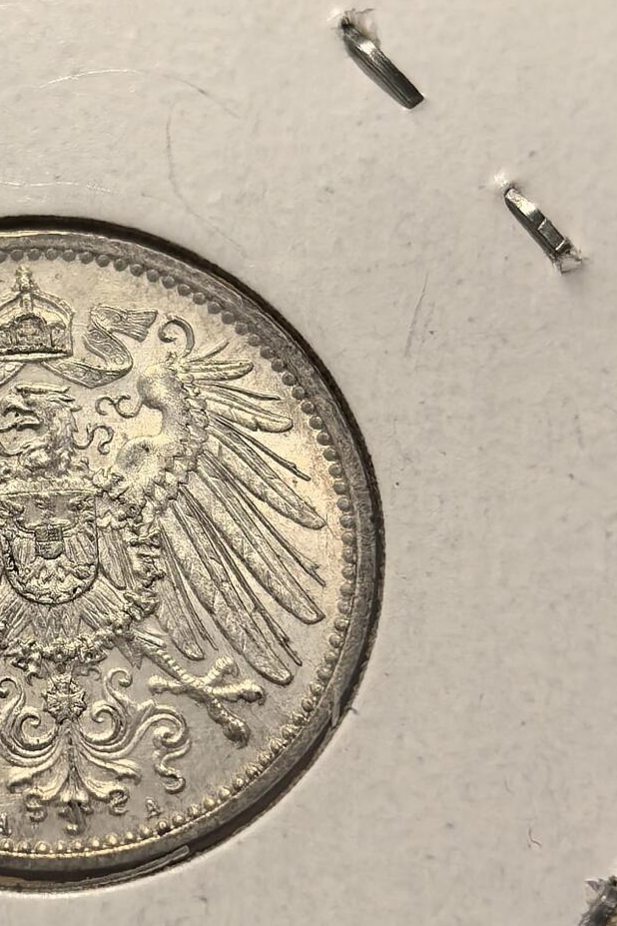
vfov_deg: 18.7
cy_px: 535
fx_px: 2802
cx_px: 74
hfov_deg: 12.5
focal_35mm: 109
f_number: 2
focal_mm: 6.98
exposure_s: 1/100
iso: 250
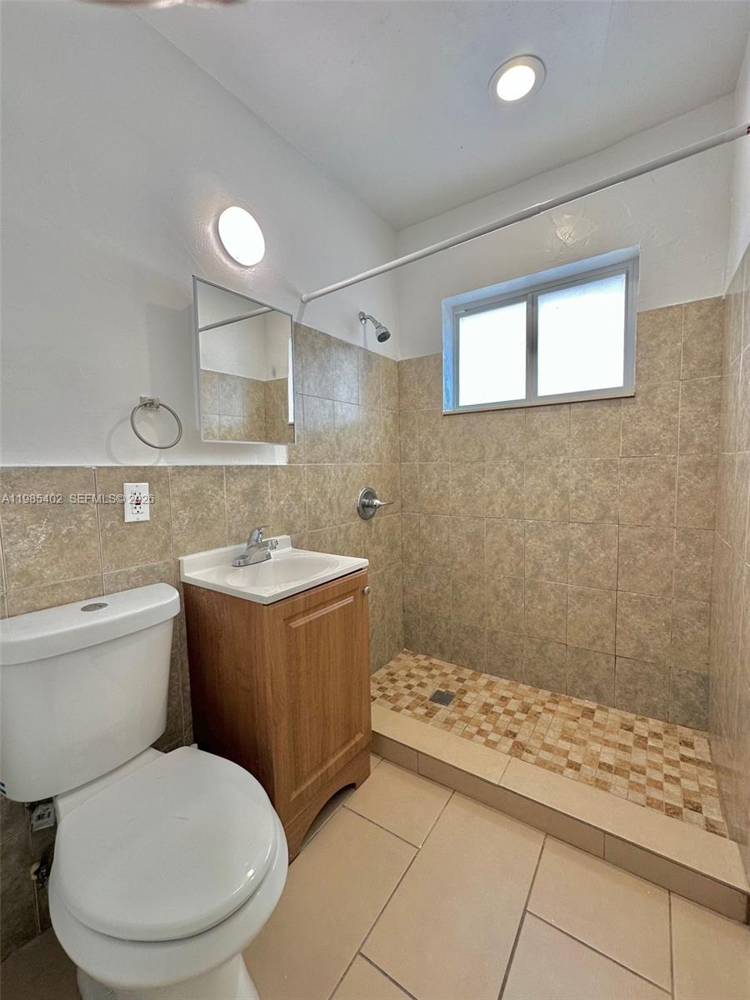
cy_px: 500
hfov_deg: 85.7
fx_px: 404
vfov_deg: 102.1
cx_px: 375
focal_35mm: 14
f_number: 2.2
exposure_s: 1/120
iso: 125
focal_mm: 2.22
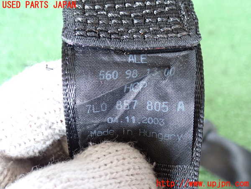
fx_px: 276
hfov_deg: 49.0
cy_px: 94
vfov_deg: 37.7
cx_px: 126
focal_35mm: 38
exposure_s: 1/40
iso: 640
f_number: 2.7
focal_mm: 6.83
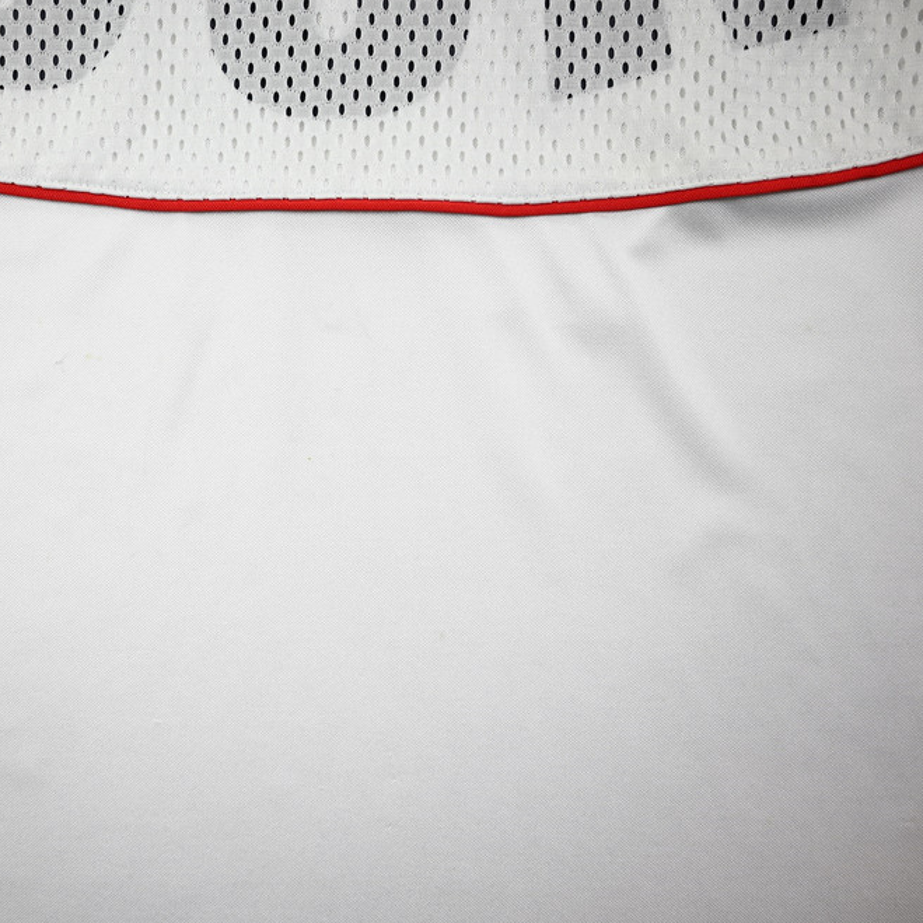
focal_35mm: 31
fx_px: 935
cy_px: 459
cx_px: 265
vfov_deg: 52.5
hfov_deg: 51.0
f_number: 4.8
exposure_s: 1/125
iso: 200
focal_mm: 24
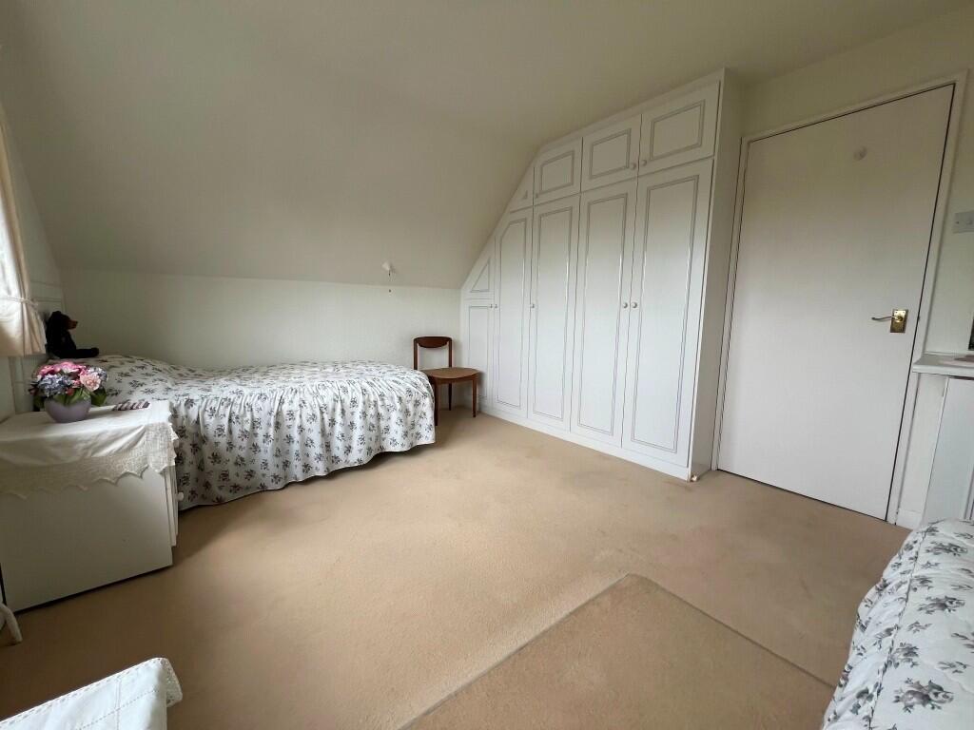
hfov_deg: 106.2
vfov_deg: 89.9
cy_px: 365
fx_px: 366
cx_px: 487
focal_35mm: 13
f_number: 1.8
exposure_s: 1/184
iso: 32
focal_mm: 1.57
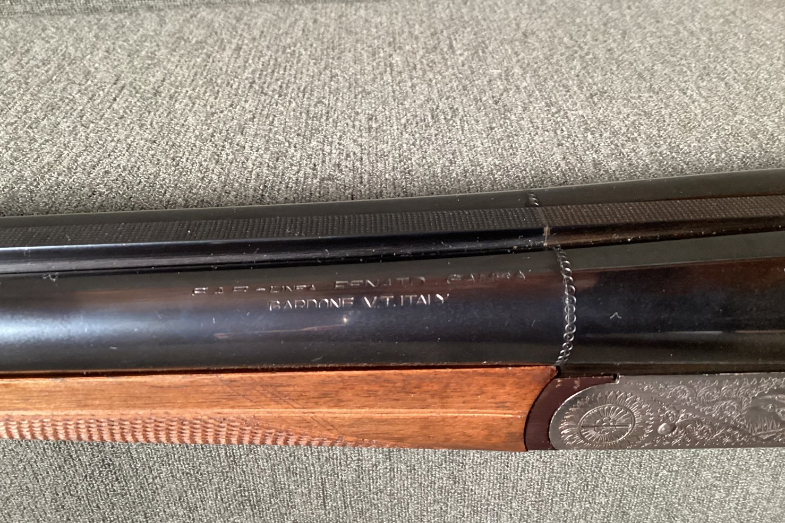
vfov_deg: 40.0
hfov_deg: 57.2
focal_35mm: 33
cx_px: 393
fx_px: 720
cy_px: 272
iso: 400
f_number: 2.4
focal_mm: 3.3
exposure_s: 1/30
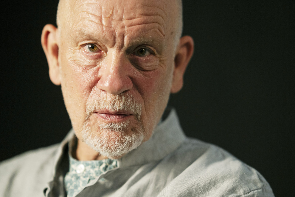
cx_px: 174
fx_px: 910
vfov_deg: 12.3
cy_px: 101
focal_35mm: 111
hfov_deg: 18.4
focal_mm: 85
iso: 800
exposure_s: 1/160
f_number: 1.6
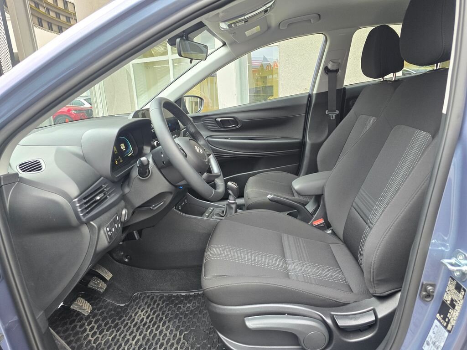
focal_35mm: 23
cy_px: 175
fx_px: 310
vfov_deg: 58.9
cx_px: 234
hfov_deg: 73.9
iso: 250
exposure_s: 1/100
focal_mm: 6.3
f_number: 1.7
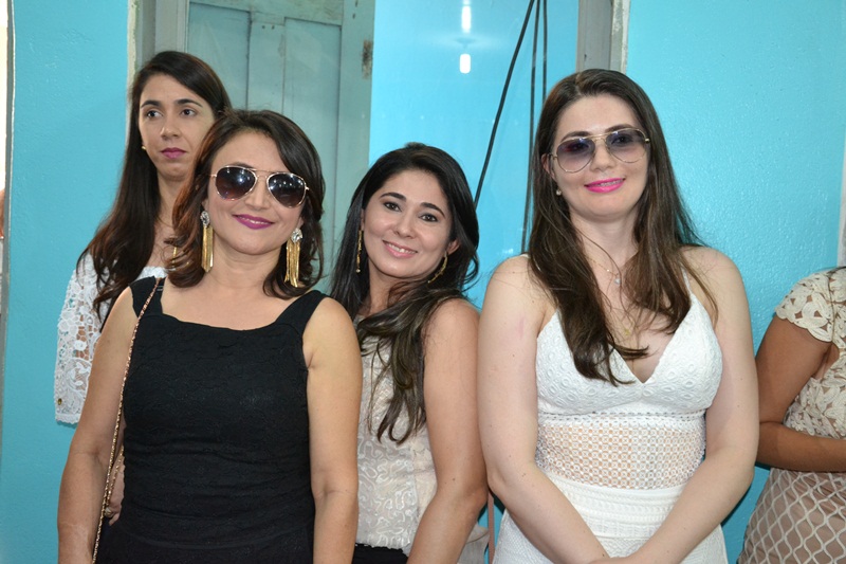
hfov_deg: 49.6
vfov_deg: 34.2
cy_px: 282
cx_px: 423
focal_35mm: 39
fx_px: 916
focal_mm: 26
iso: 2000
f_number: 4
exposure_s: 1/60
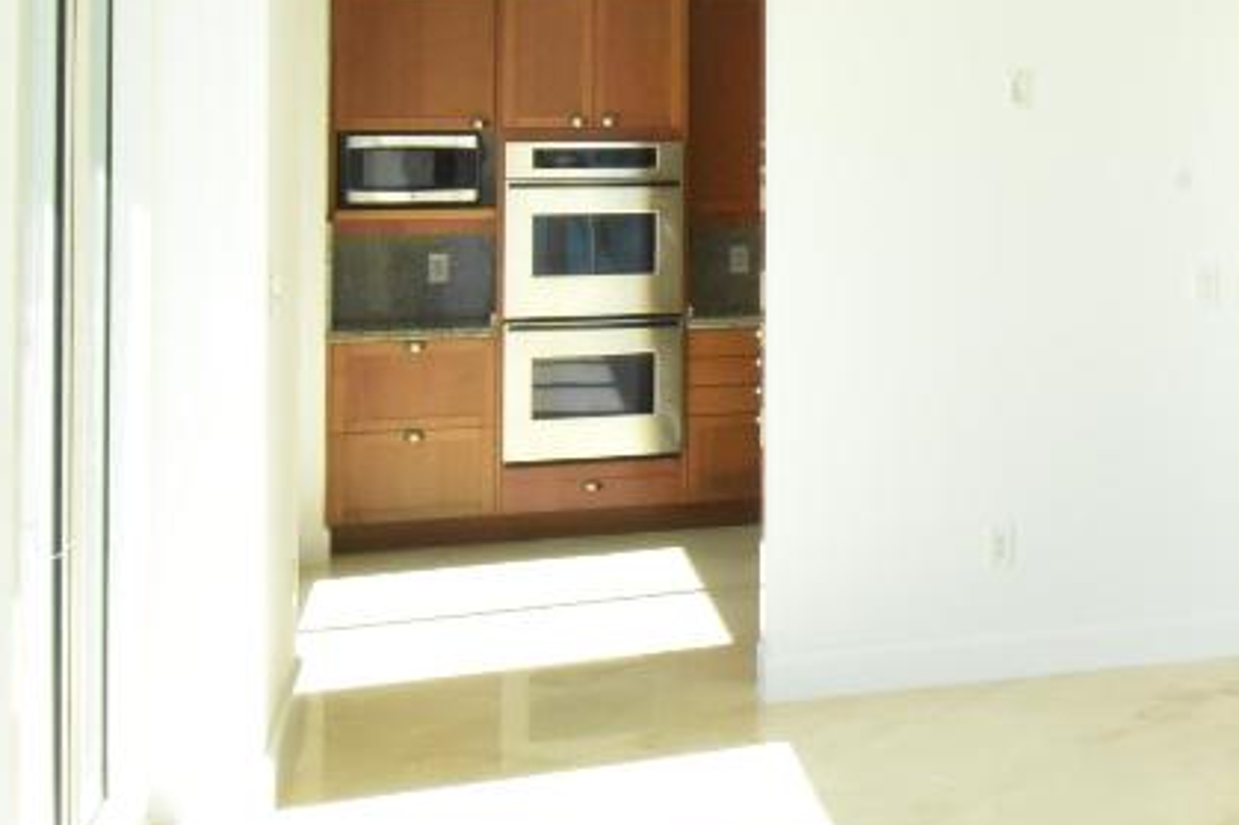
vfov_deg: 20.1
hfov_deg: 27.4
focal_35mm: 66
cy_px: 62
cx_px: 1428
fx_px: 2270
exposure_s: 1/50
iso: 2500
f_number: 29
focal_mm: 16
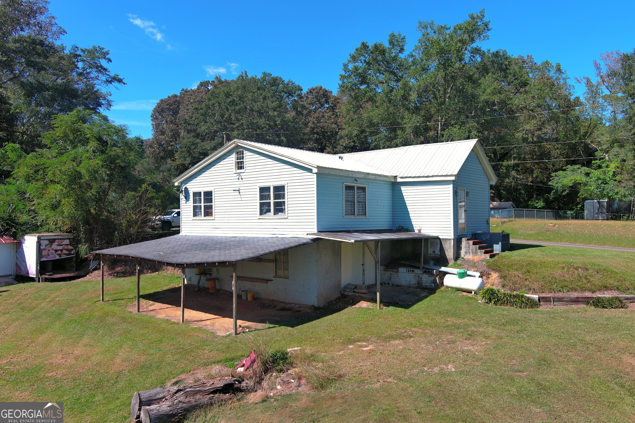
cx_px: 318
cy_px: 212
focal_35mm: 29
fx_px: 511
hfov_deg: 63.7
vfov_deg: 45.0
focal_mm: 10.57
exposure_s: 1/161
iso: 100
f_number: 2.8
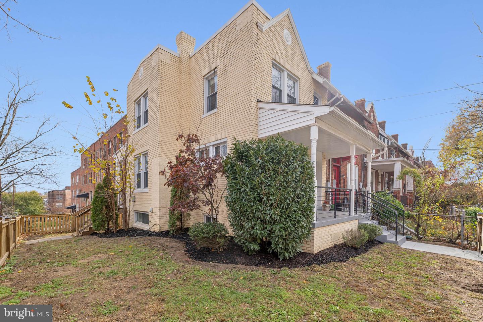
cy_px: 161
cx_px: 242
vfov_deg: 77.3
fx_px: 201
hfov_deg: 100.4
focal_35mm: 15
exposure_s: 1/500
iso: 125
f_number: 4
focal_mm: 10
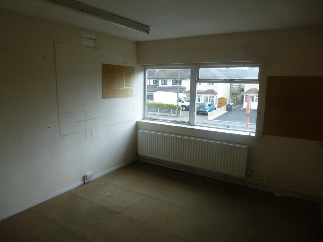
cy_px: 121
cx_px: 162
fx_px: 224
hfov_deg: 71.6
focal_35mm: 24
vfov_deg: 56.8
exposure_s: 1/80
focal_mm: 4.3
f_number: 3.3
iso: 100
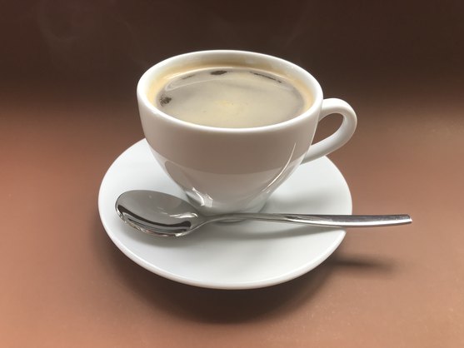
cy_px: 174
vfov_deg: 49.8
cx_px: 232
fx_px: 375
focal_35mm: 28
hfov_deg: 63.4
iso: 20
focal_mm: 3.99
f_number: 1.8
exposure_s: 1/120
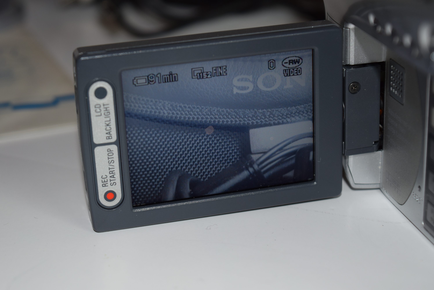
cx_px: 217
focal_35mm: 82
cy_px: 145
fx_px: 995
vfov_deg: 16.6
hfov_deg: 24.6
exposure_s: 1/60
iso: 280
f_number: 5.6
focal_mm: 55
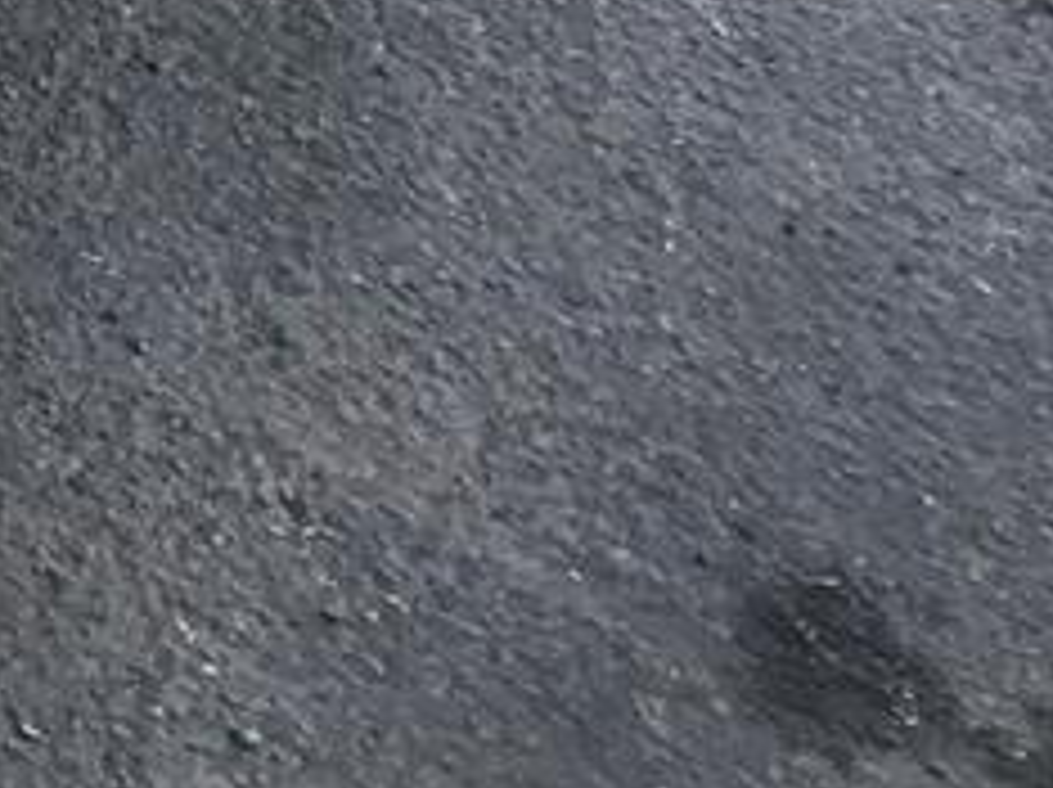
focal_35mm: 155
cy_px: -910
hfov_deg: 10.9
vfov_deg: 8.9
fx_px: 4710
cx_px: -1454
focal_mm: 4.15
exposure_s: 1/33
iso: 32
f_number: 2.2
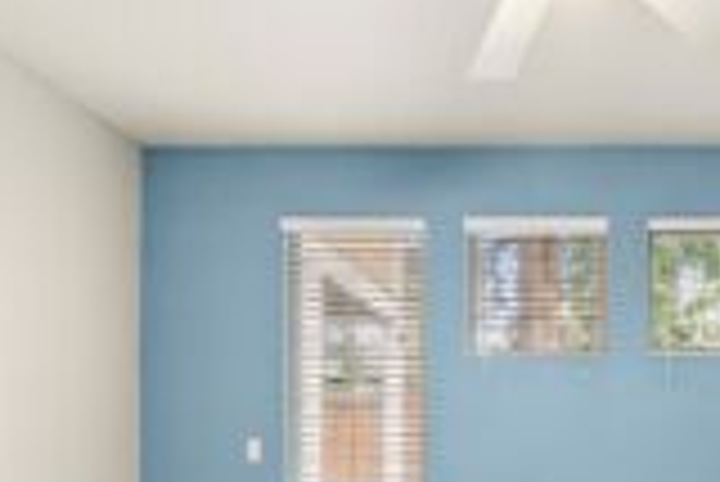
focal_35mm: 30
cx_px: 518
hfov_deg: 59.4
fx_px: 601
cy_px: 489
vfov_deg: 38.5
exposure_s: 1/4
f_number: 7.1
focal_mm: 12
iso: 1000
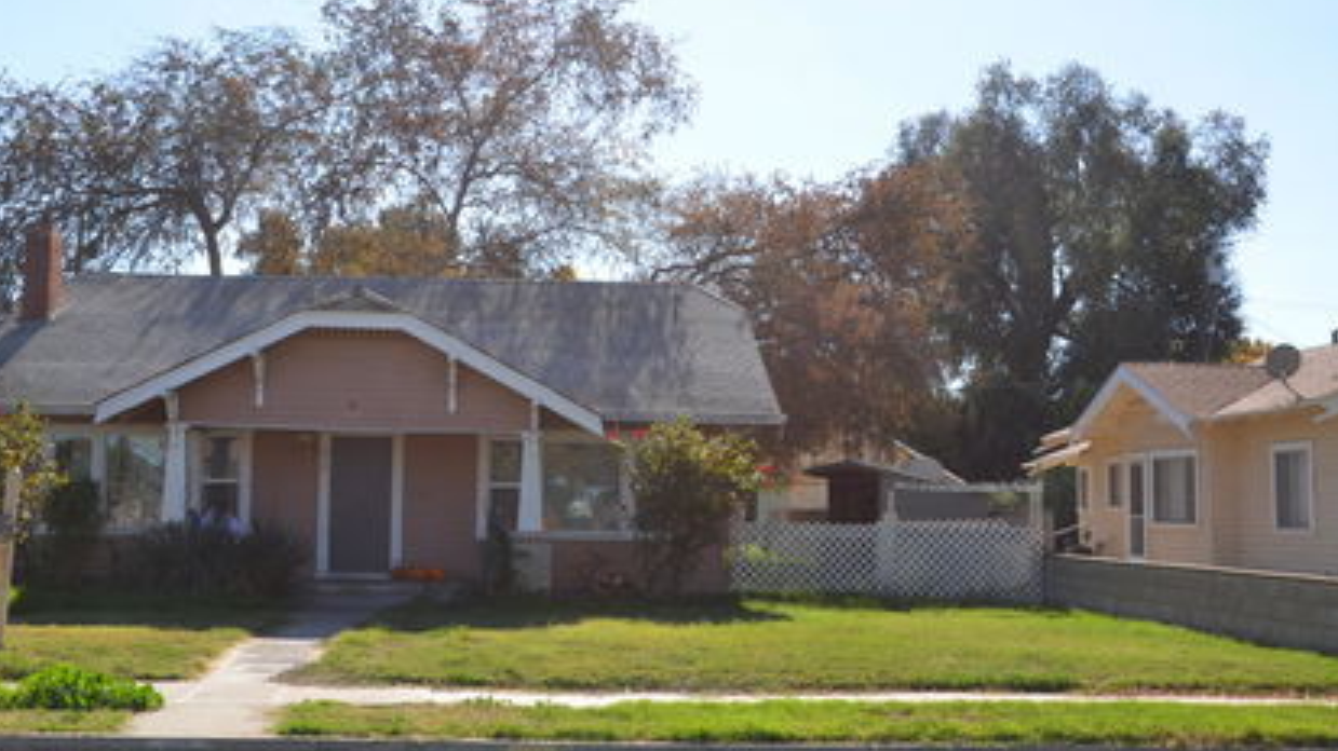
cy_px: 290
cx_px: 599
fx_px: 1725
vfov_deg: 24.5
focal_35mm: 49
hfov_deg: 42.3
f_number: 8
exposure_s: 1/250
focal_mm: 25
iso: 100
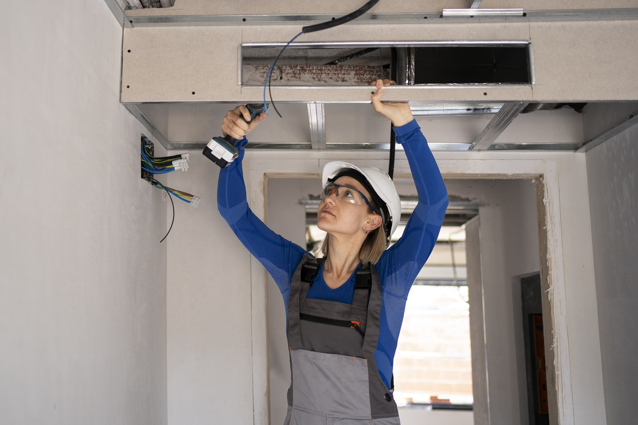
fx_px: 620
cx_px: 319
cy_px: 212
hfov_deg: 54.4
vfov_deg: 37.8
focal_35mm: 35
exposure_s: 1/250
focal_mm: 35
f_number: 2
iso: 400
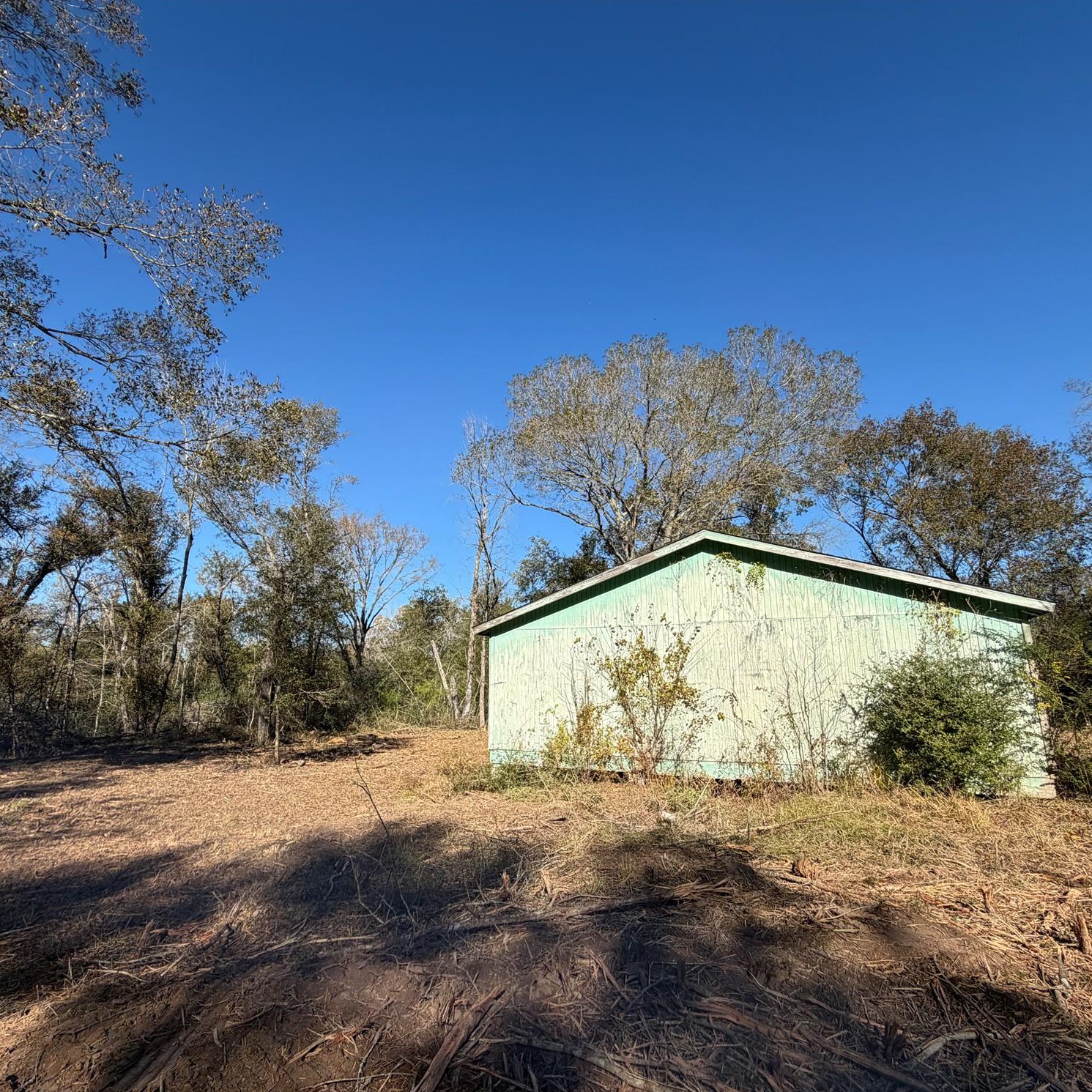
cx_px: 543
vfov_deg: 84.0
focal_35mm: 17
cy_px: 559
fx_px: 607
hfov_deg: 84.0
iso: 32
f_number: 2.2
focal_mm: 2.22
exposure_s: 1/770
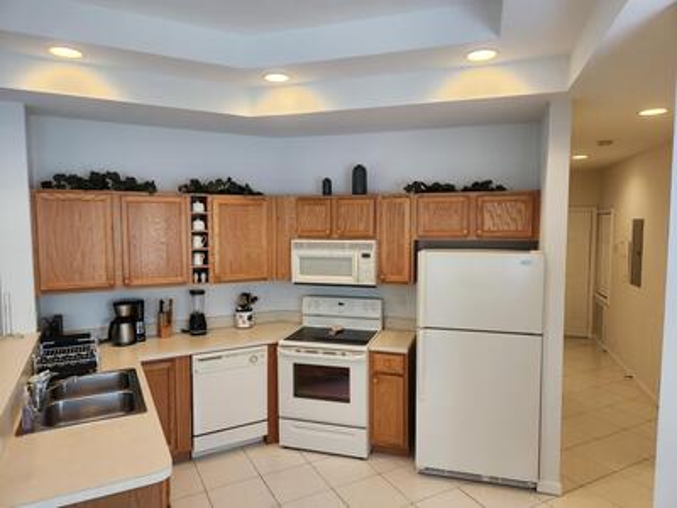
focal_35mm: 23
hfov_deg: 73.9
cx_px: 338
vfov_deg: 58.9
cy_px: 254
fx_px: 450
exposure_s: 1/120
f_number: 1.8
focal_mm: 5.4
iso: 320
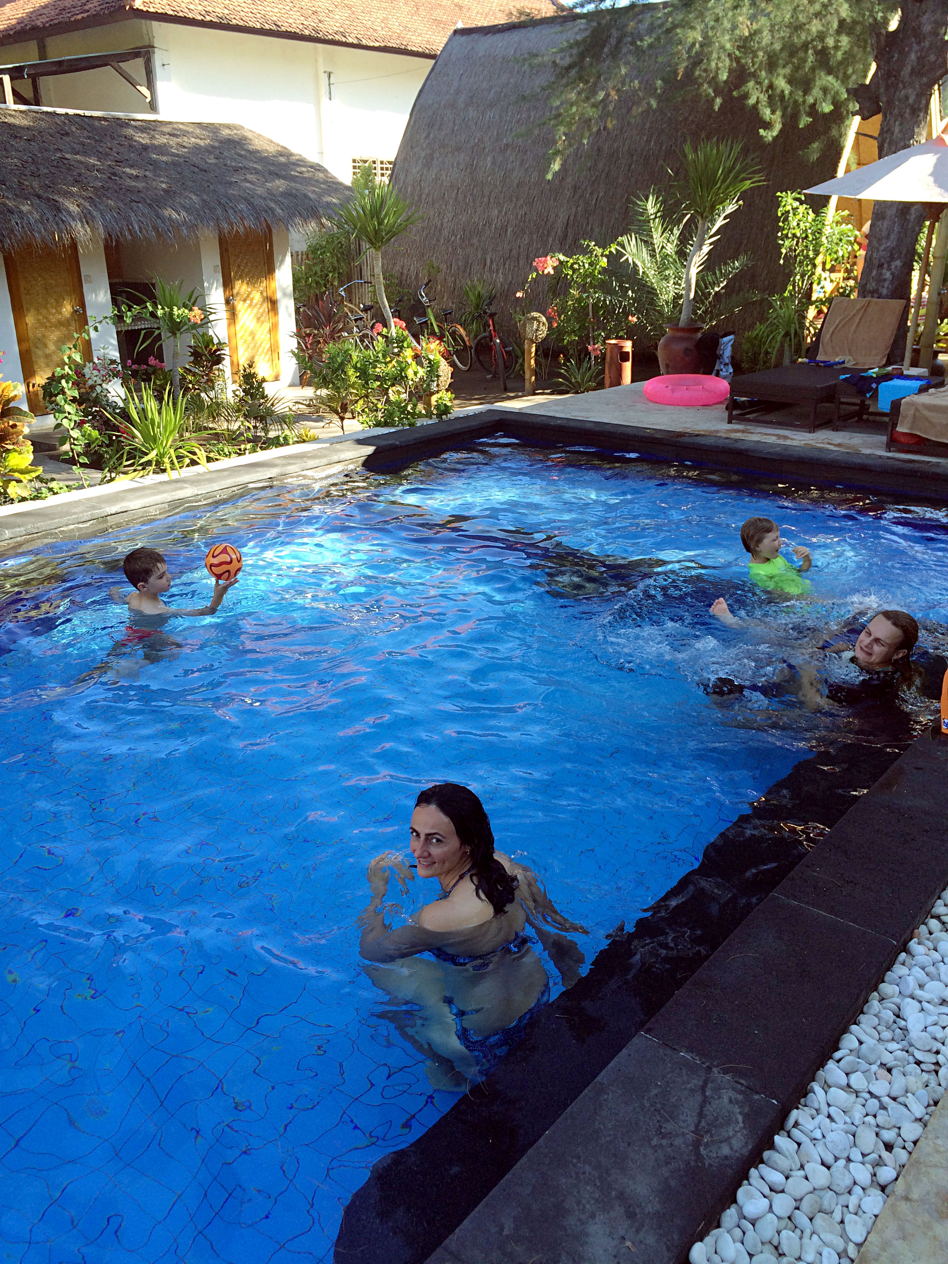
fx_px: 1059
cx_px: 474
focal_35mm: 29
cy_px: 632
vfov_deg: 61.7
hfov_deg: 48.2
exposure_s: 1/234
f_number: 2.2
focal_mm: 4.15
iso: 32
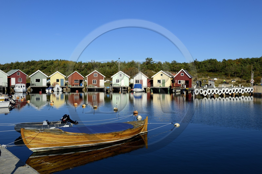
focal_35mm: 35
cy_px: 87
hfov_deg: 54.5
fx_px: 255
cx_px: 131
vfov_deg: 37.8
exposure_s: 1/250
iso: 200
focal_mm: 35
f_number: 14
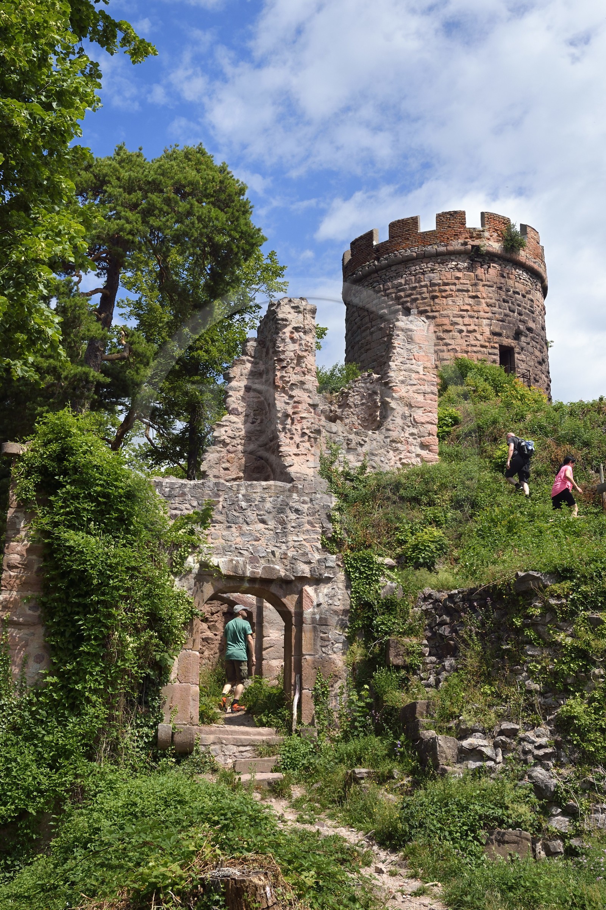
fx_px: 1137
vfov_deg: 43.6
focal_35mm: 45
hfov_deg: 29.8
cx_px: 303
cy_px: 455
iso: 200
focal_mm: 45
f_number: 14
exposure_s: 1/200
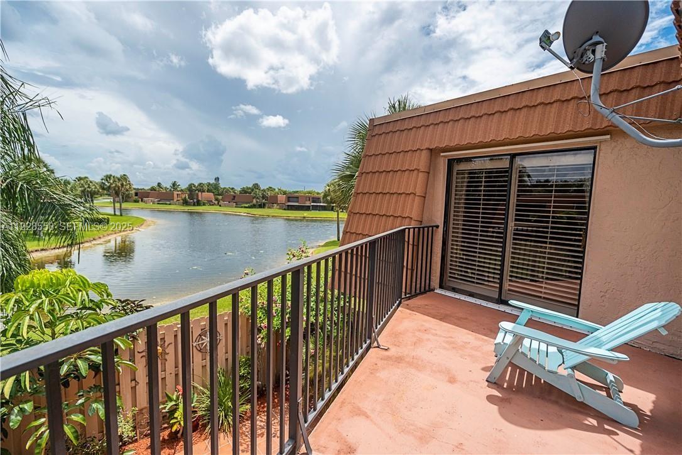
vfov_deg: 73.7
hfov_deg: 96.7
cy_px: 228
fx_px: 303
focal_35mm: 16
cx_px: 341
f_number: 4
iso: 640
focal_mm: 16
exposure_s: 1/5000
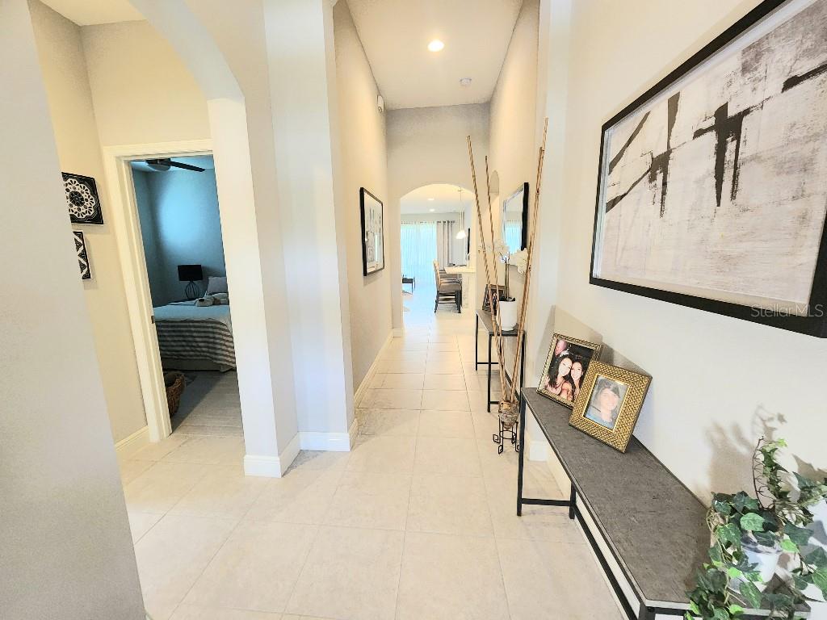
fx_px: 311
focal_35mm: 13
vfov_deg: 89.9
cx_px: 414
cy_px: 310
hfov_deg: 106.2
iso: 400
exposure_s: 1/60.2
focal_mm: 2.2
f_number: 2.2
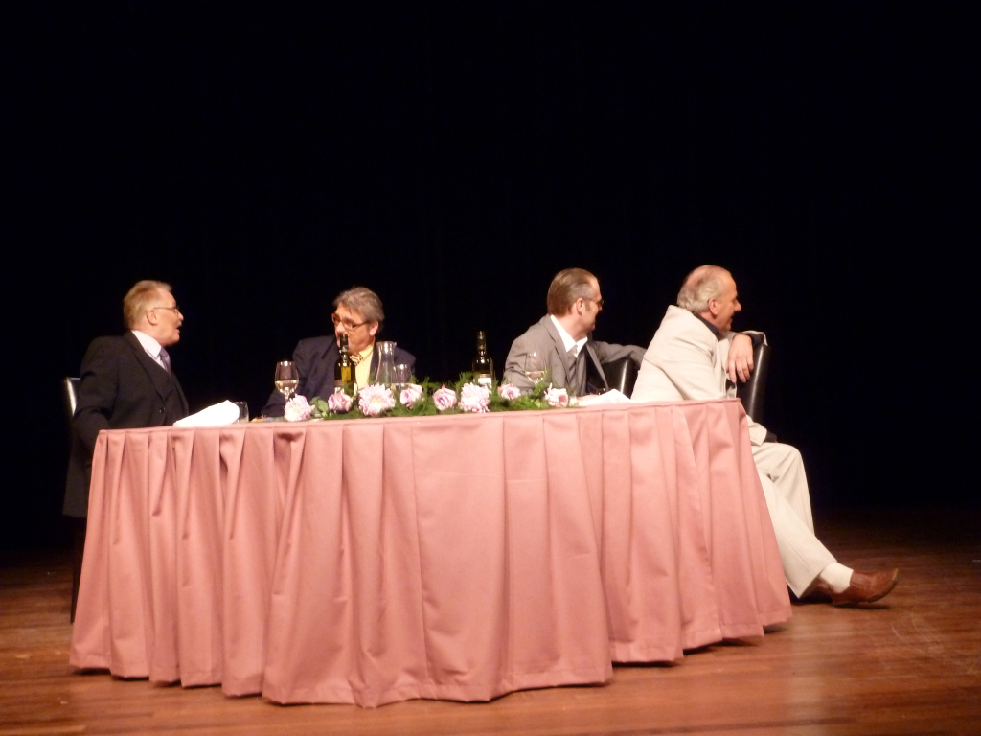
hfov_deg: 36.8
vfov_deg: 28.0
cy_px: 368
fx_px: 1474
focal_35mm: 52
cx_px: 490
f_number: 3.8
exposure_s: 1/15
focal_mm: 8.5
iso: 400
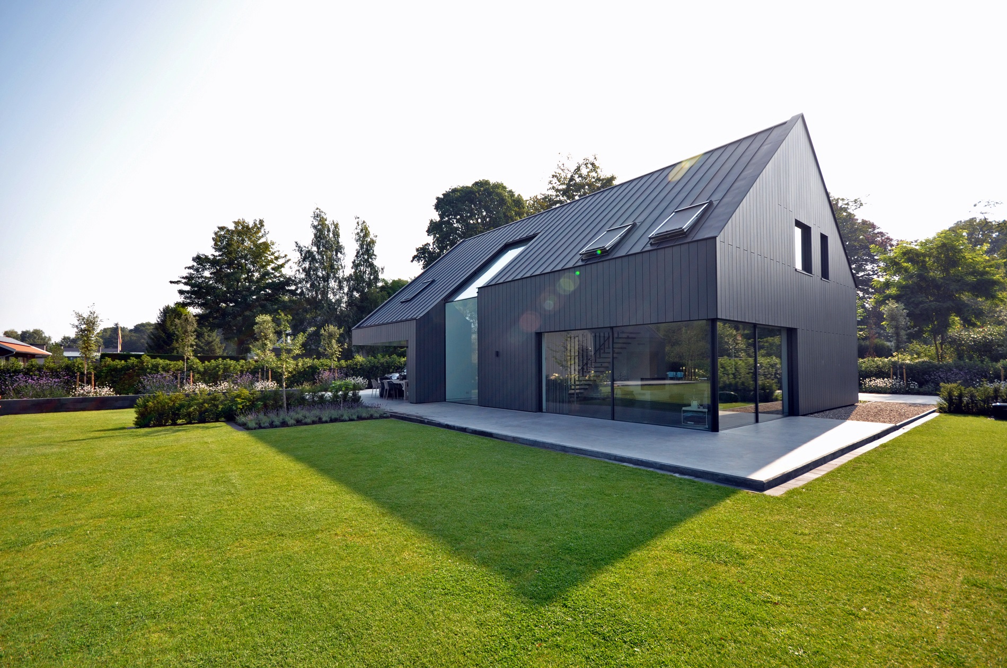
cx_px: 504
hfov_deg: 95.1
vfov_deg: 71.9
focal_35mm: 16
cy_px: 334
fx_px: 461
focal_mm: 11
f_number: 7.1
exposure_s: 1/160
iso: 250
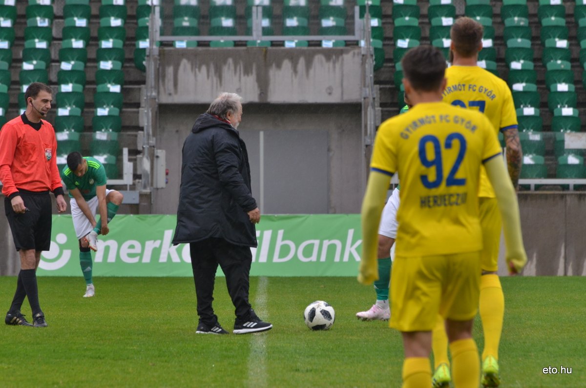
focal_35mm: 360
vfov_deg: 3.8
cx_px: 293
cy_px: 194
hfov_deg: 5.7
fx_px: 5848
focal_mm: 240
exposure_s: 1/250
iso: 500
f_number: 7.1
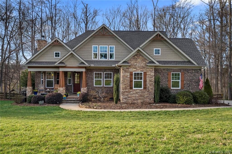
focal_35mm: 32
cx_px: 116
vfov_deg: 41.1
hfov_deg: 58.8
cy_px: 77
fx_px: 206
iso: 200
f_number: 11
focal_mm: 32
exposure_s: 1/80
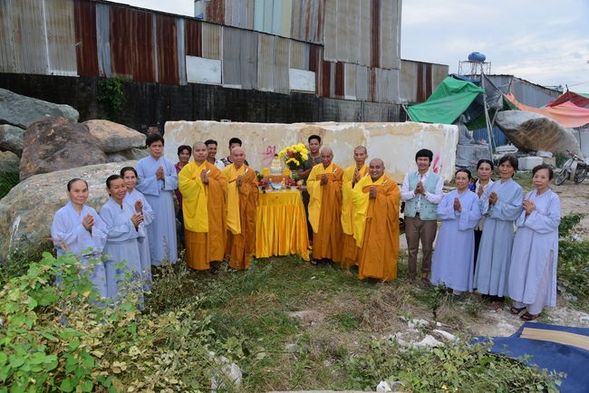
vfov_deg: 48.0
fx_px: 442
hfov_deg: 67.4
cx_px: 294
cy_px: 196
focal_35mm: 27
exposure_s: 1/125
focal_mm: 27
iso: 250
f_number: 5.6
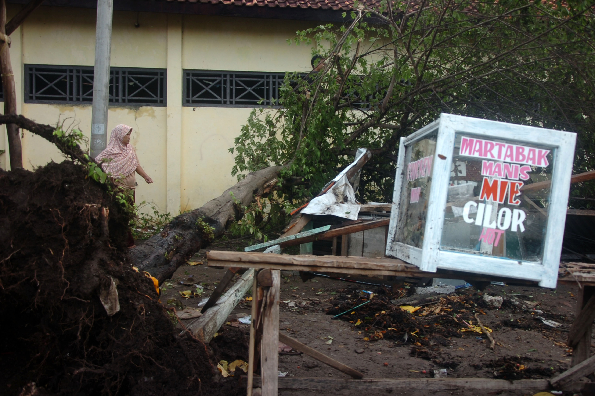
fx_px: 545
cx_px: 298
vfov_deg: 39.9
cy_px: 198
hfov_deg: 57.3
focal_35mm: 33
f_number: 3.8
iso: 200
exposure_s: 1/250
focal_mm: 22
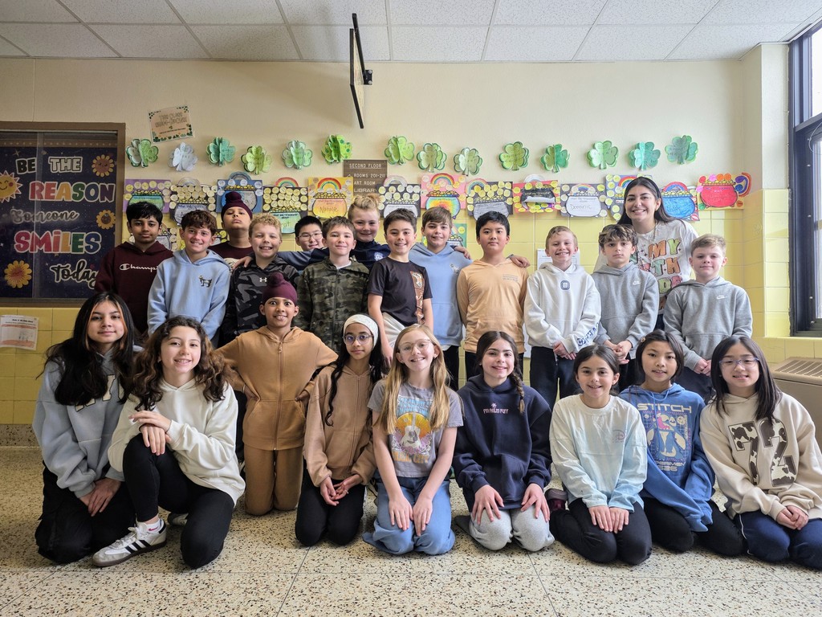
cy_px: 308
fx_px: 546
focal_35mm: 23
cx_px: 411
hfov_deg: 73.9
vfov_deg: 58.9
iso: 80
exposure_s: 1/120
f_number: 1.7
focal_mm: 6.25
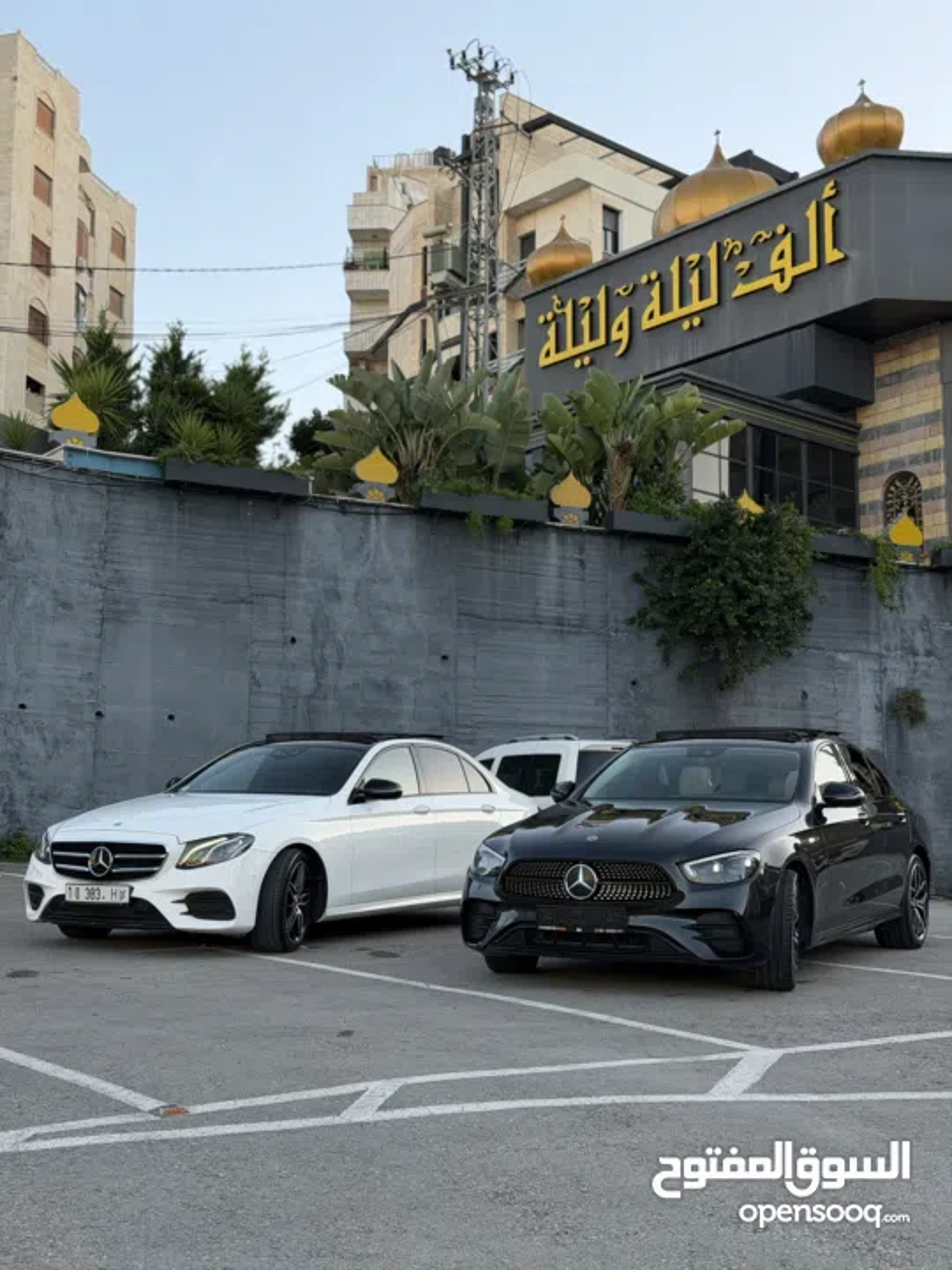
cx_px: 476
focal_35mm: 48
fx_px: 1760
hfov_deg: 30.3
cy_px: 635
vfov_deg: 39.7
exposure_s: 1/545
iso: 64
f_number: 1.78
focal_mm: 6.76
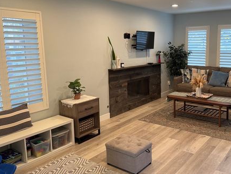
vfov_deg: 42.8
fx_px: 220
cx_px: 157
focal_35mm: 33
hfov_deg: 54.1
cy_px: 75
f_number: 1.78
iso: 200
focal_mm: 6.76
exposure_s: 1/120
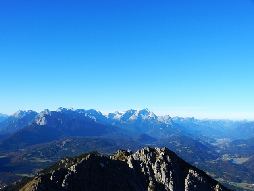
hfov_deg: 49.0
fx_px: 279
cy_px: 96
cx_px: 127
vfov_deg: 37.7
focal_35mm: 38
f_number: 4
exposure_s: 1/1250
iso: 160
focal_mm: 6.9
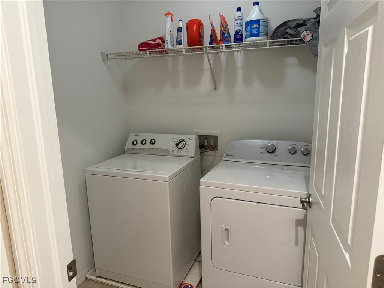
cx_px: 192
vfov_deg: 56.8
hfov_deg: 71.6
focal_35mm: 24
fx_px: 266
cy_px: 144
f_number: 1.78
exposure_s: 1/60
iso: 400
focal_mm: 6.76
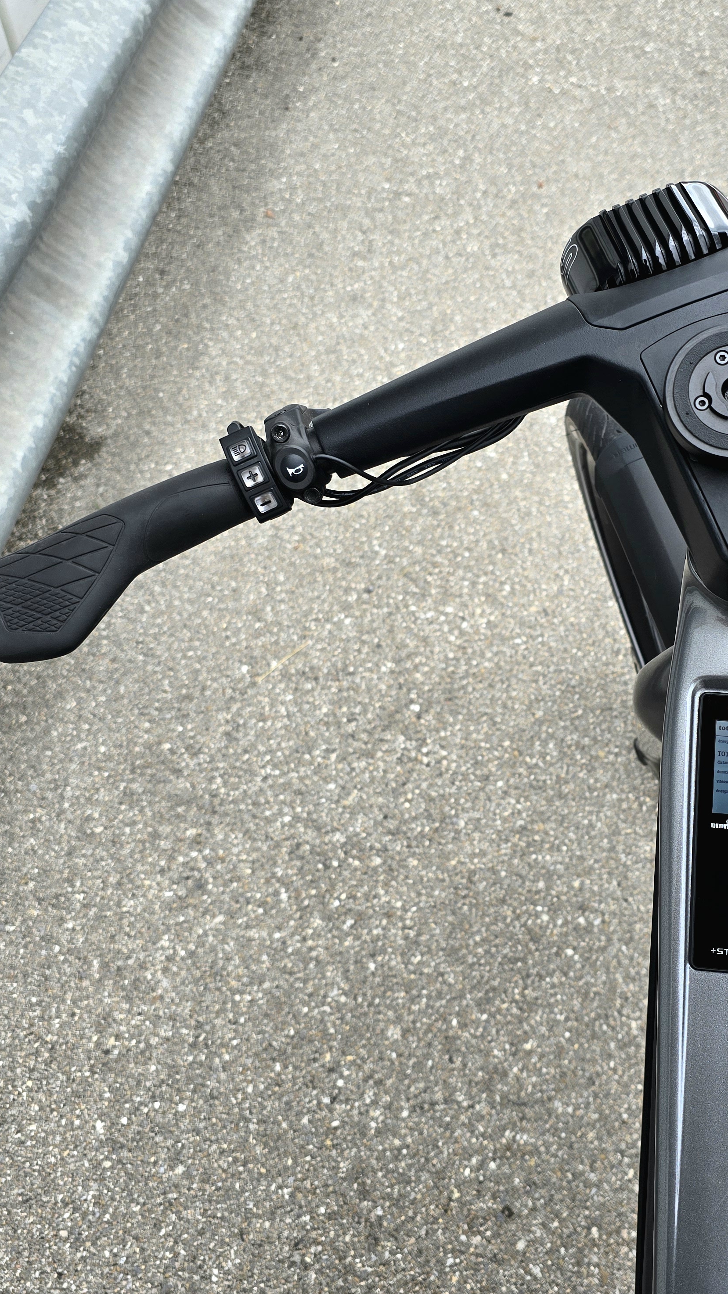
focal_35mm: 34
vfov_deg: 58.0
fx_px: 1167
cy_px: 638
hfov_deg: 34.1
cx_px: 529
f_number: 1.7
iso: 12
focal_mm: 6.3
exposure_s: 1/222
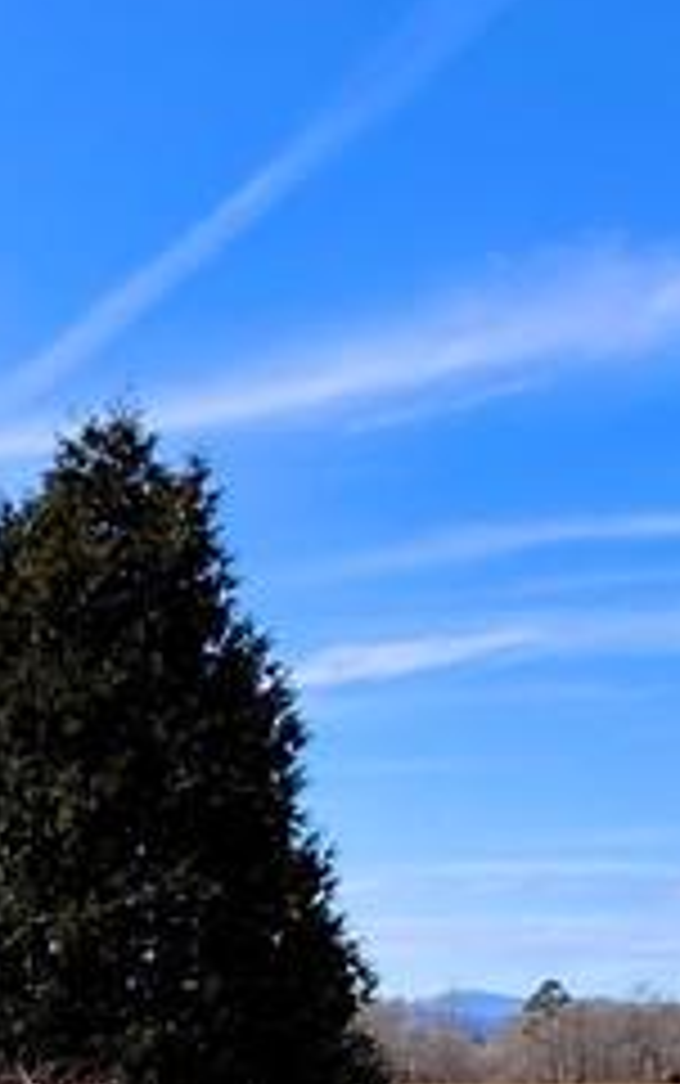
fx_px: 1865
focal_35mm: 63
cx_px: -18
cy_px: 1044
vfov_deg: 30.5
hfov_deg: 20.0
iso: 50
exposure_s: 1/1477
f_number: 2.2
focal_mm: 2.22
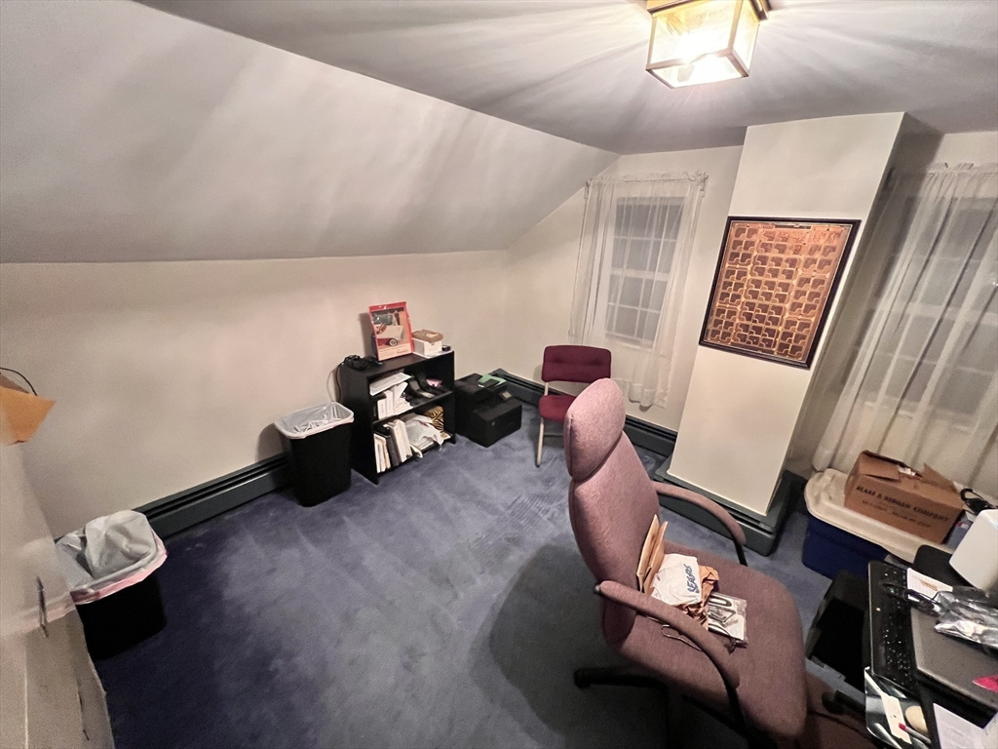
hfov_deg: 106.2
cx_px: 499
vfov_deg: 89.9
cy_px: 374
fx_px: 375
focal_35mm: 13
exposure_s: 1/40
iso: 800
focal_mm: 1.57
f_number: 1.8
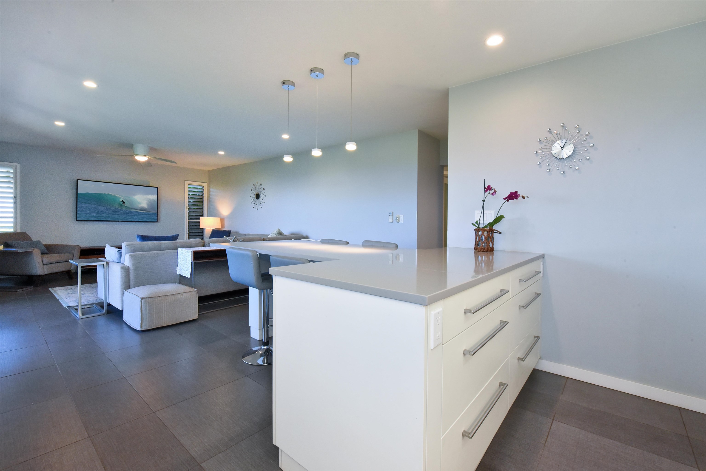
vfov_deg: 73.8
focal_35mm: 16
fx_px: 314
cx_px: 353
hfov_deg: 96.7
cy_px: 236
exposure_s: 1/60
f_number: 16
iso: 6400
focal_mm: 16
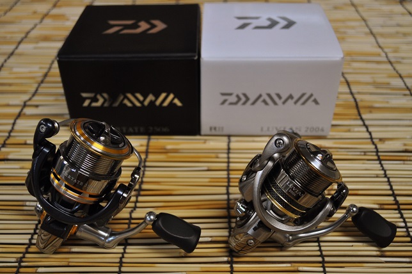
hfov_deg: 53.2
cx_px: 206
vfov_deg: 36.8
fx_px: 412
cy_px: 137
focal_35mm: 36
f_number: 4
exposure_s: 1/60
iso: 640
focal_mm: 24
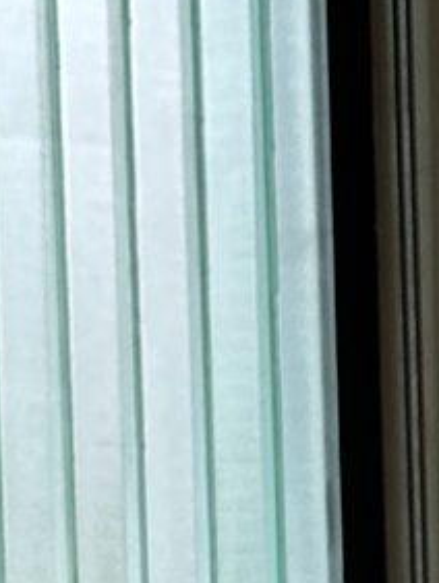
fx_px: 5791
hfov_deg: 4.3
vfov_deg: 5.5
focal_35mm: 343
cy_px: 1544
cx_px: 630
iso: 64
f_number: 1.78
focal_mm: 6.86
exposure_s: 1/210
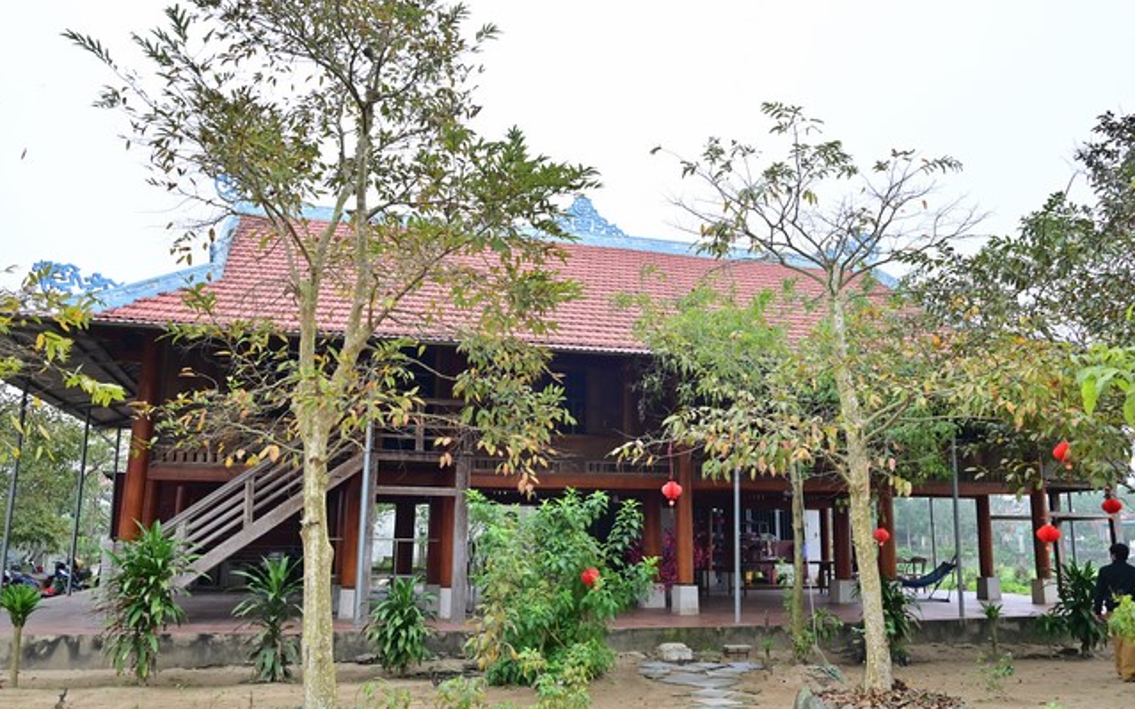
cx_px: 568
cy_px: 350
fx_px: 897
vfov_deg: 43.1
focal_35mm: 29
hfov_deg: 64.7
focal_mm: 28
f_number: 7.1
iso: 500
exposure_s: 1/125
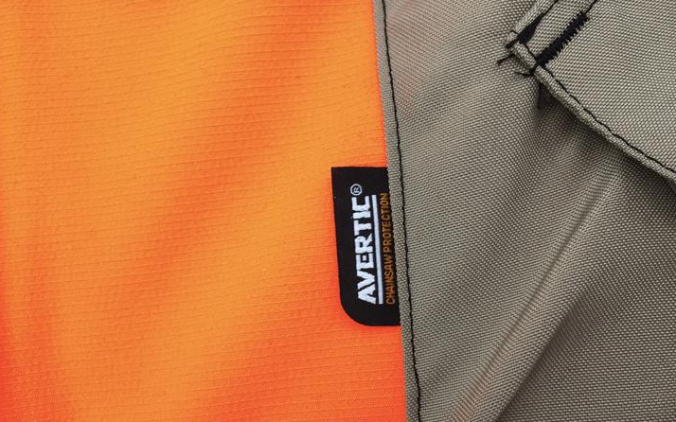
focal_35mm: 31
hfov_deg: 61.2
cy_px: 255
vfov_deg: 40.4
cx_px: 337
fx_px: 571
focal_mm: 4.15
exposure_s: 1/33
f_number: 2.2
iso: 32
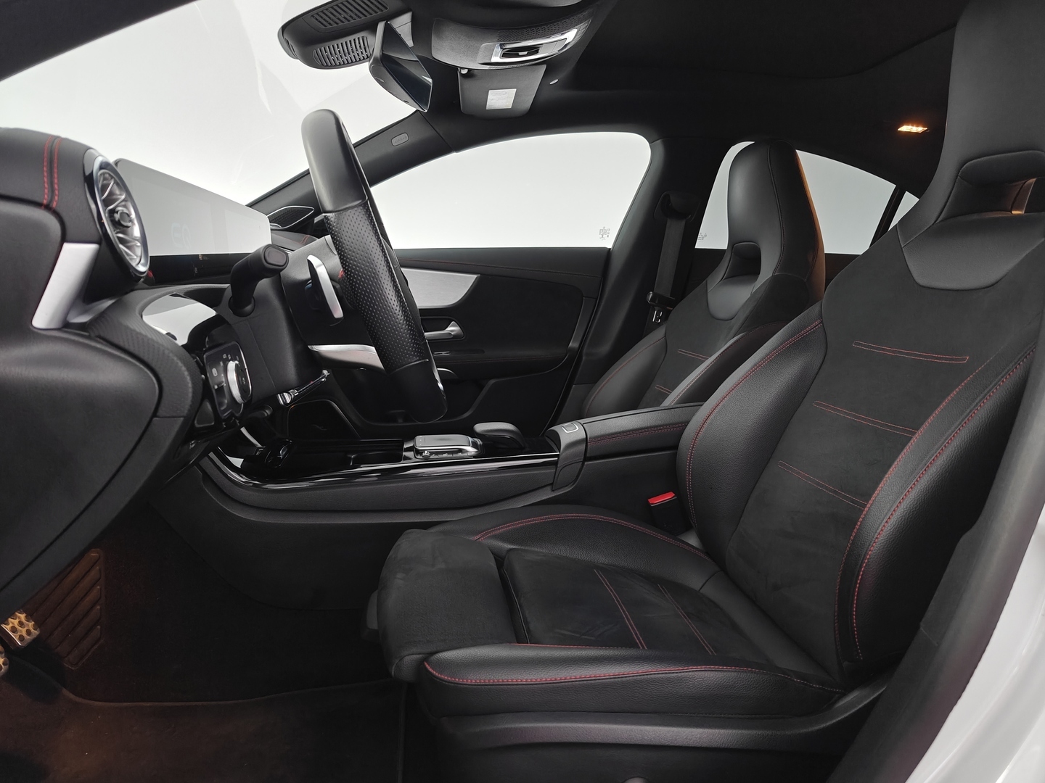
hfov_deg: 73.9
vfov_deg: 58.9
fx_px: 694
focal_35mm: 23
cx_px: 522
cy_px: 392
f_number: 1.6
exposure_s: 1/50
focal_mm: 6.06
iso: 200
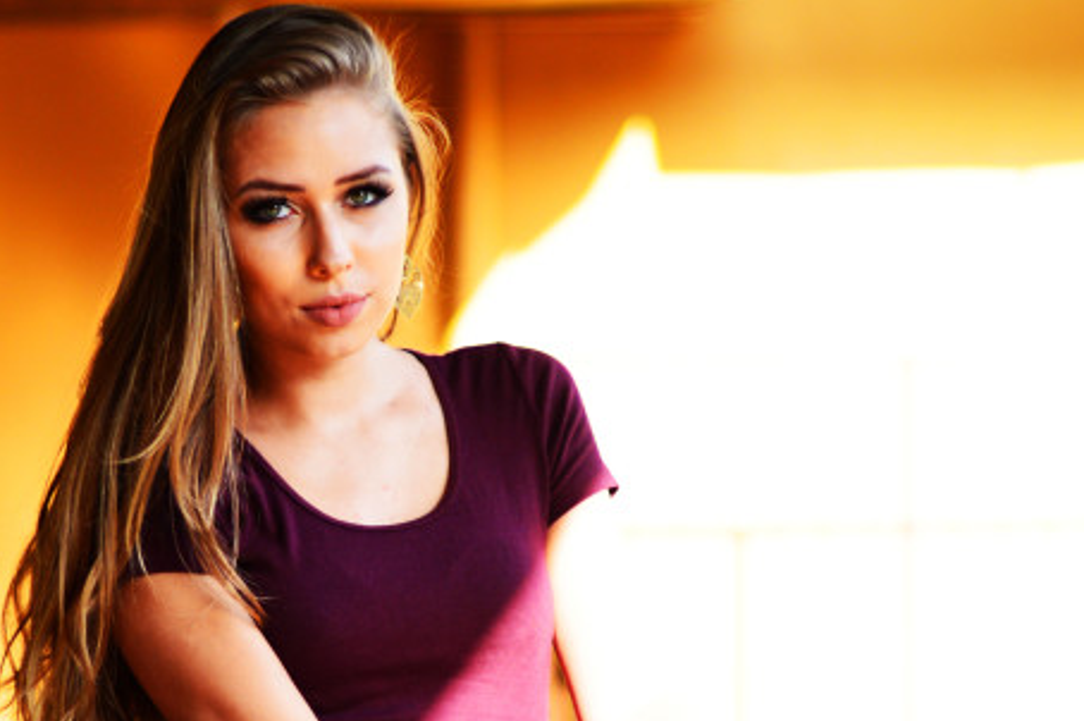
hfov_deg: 12.1
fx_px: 5085
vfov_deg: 8.1
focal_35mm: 169
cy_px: 562
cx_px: 325
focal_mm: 50
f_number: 1.4
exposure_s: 1/1250
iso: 100
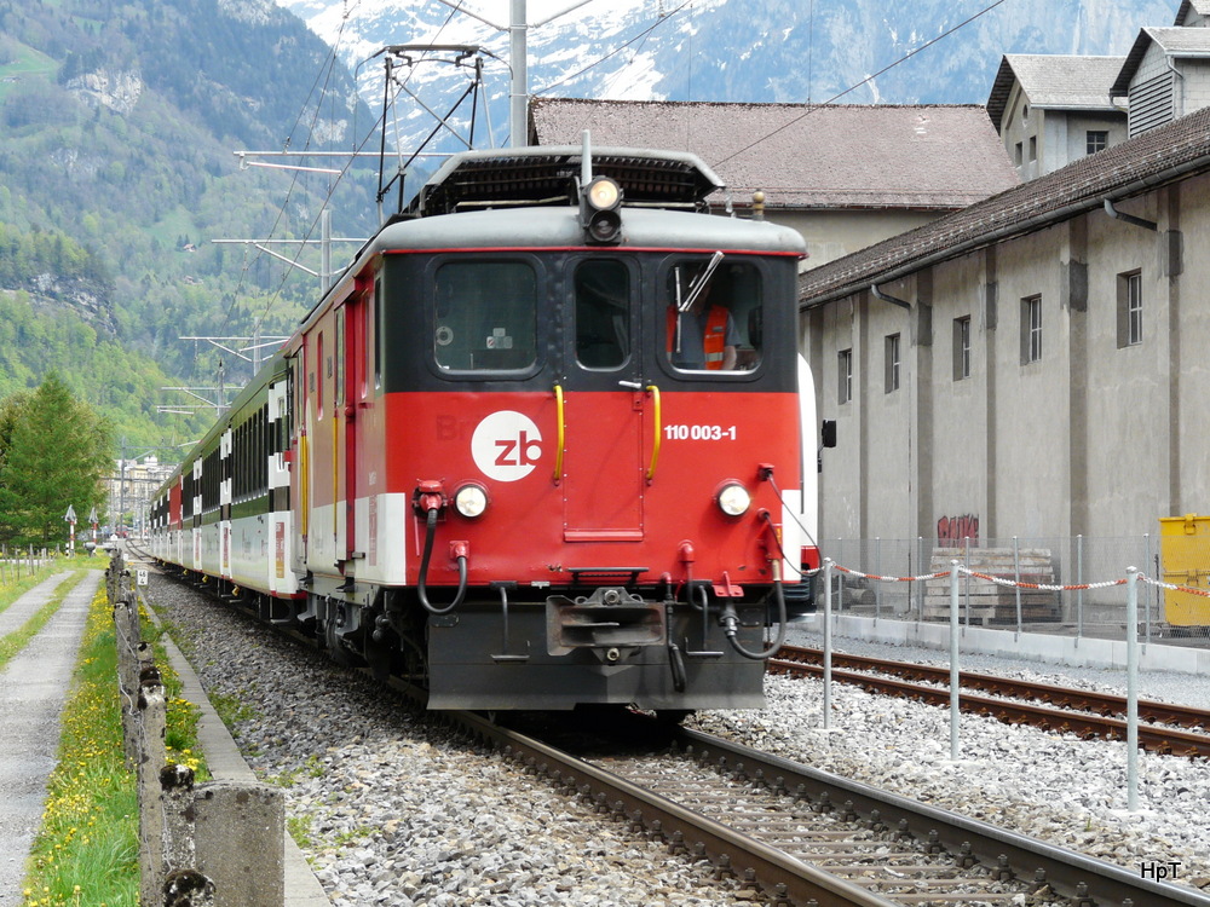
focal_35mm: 106
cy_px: 454
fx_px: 3705
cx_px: 605
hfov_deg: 18.5
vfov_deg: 14.0
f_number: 5
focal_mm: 17.5
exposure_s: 1/200
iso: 100
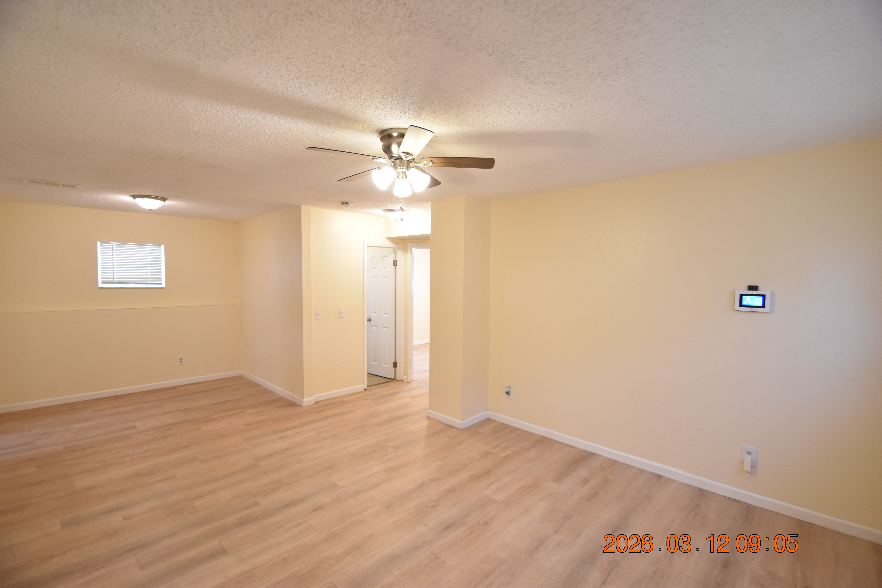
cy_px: 294
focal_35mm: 15
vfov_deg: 77.3
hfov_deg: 100.4
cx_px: 441
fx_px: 367
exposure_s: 1/45
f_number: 3.5
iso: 800
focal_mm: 10
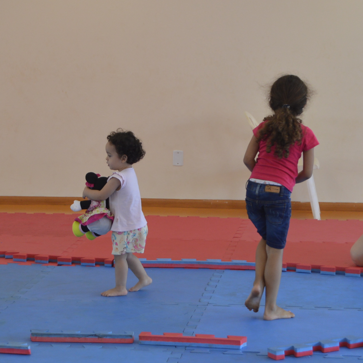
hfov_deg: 15.5
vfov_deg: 15.5
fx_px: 1329
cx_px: 88
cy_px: 79
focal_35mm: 112
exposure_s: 1/100
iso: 400
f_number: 5
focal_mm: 36
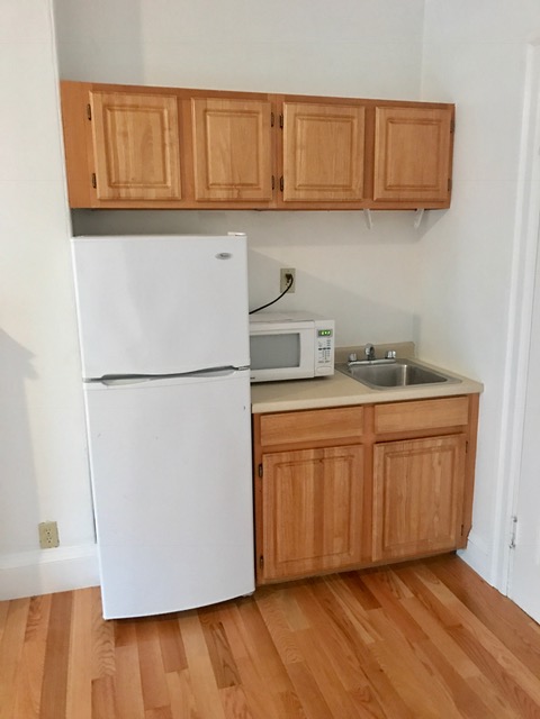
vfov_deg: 63.4
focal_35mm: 28
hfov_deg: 49.7
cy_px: 360
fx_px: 582
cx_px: 270
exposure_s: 1/5
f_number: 1.8
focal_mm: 3.99
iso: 100
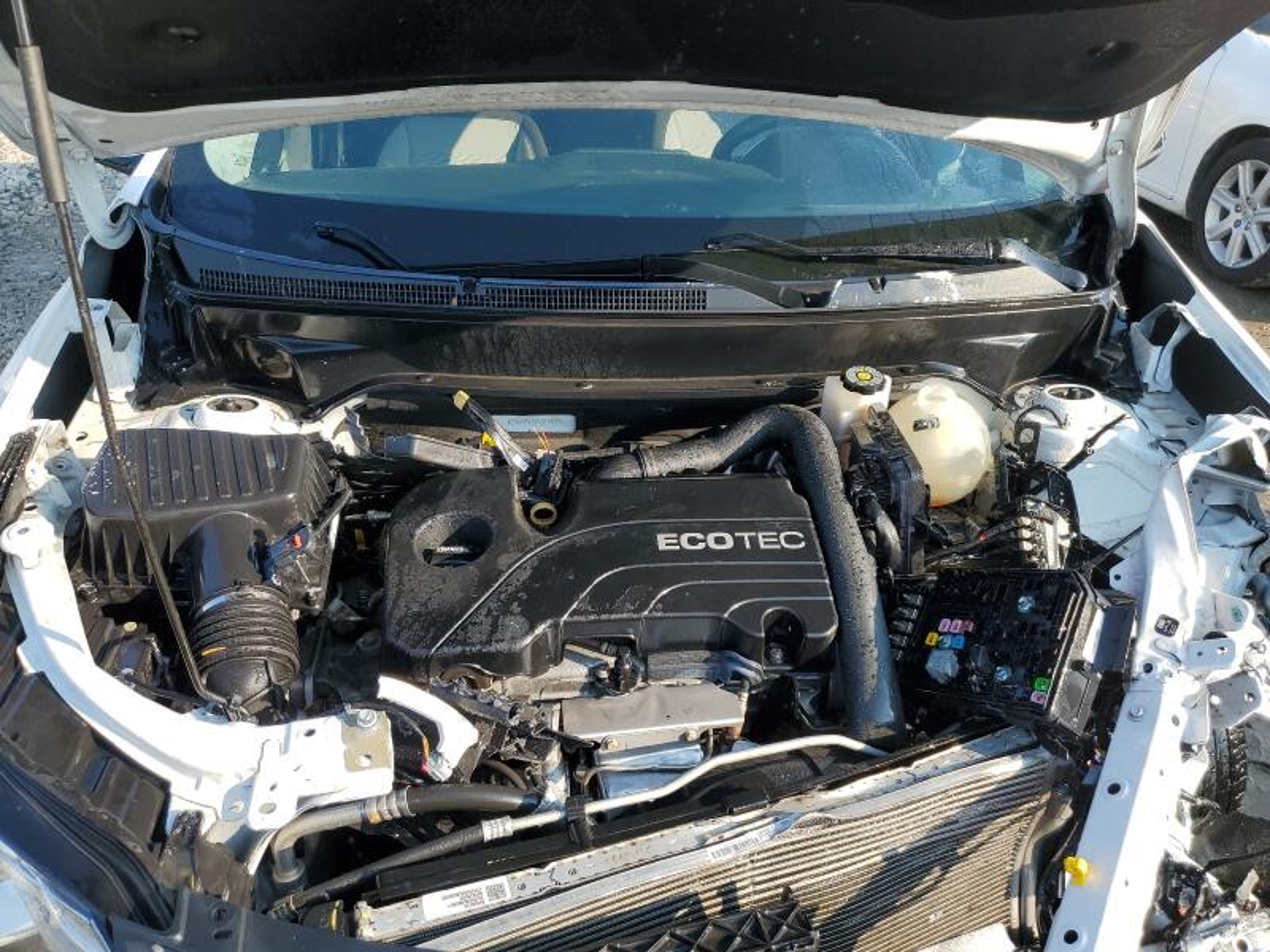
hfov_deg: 67.3
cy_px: 476
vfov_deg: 53.1
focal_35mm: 26
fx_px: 954
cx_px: 635
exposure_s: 1/1000
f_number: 1.5
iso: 50
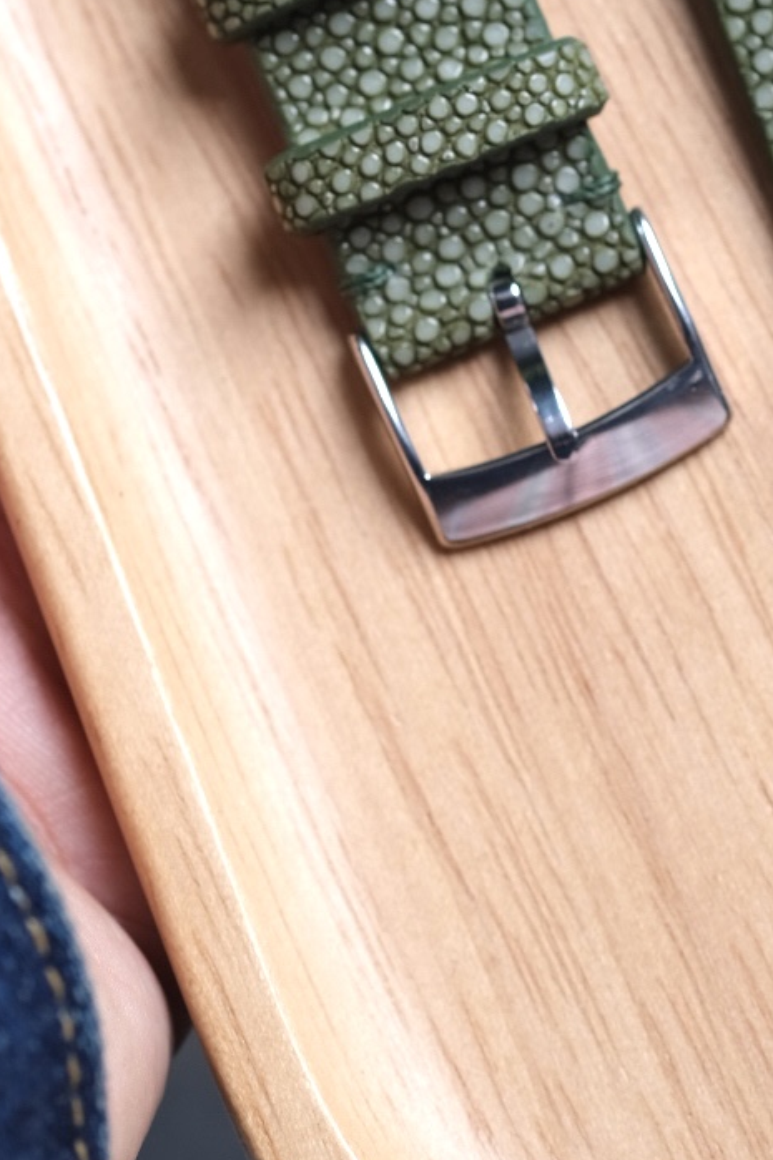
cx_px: 484
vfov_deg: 8.9
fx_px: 7379
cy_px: 22
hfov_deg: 6.0
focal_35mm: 229
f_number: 4.5
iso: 160
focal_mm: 60
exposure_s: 1/80
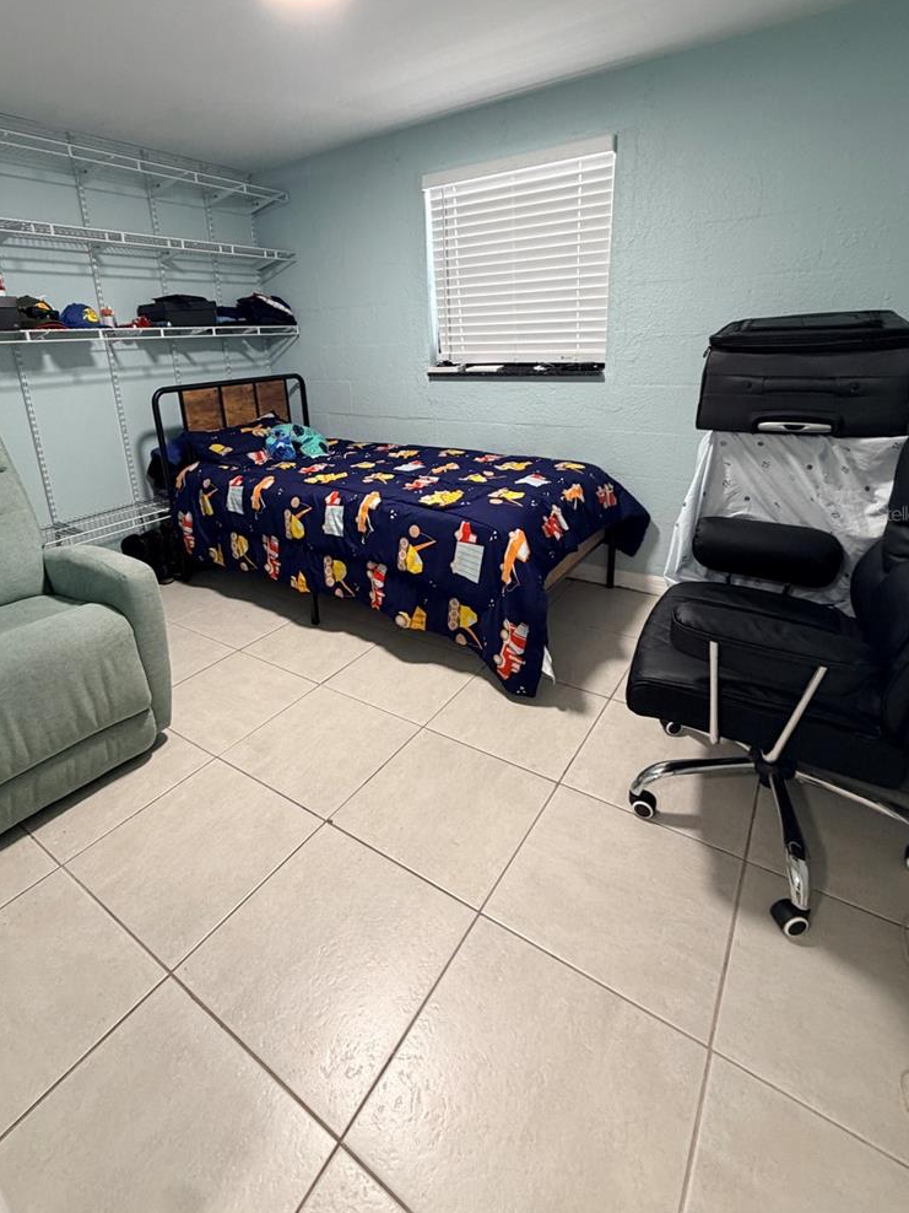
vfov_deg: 90.3
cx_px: 411
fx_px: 595
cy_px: 513
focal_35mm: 17
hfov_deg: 74.5
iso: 320
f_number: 2.2
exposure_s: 1/60
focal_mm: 2.22
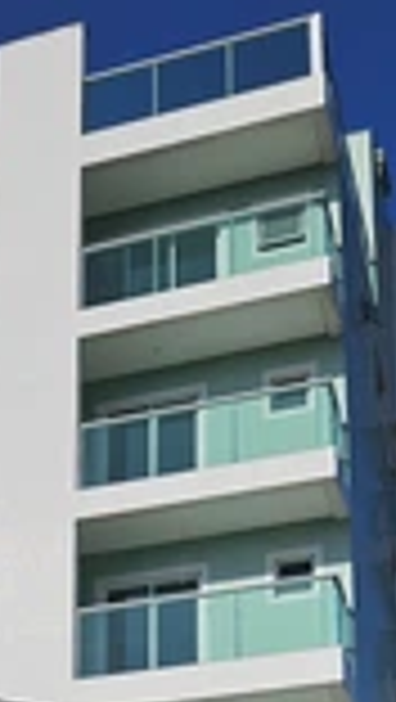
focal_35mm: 77
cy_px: 896
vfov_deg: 24.3
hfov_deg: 15.6
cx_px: 72
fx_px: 1434
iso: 25
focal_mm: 5.4
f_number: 1.8
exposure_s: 1/3956
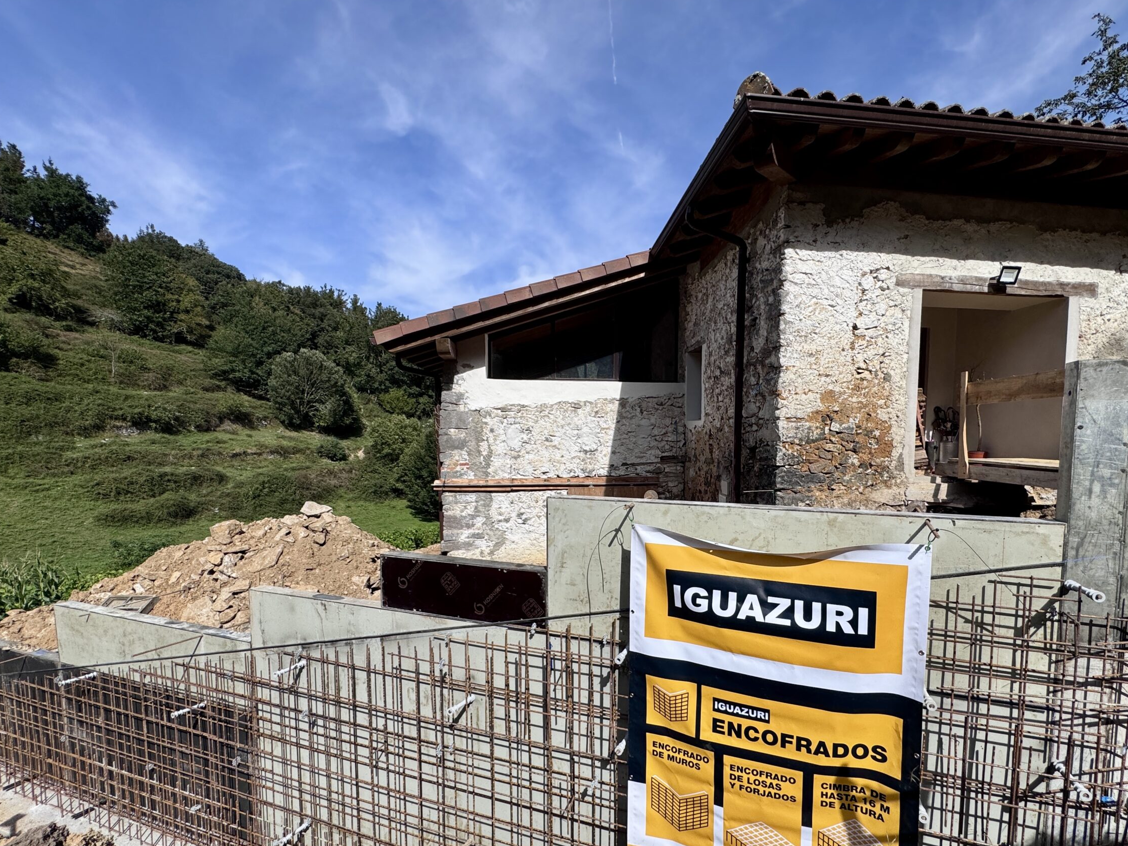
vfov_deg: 77.8
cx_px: 622
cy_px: 469
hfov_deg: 94.2
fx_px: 521
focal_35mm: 16
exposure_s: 1/3390
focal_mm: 2.22
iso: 50
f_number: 2.2
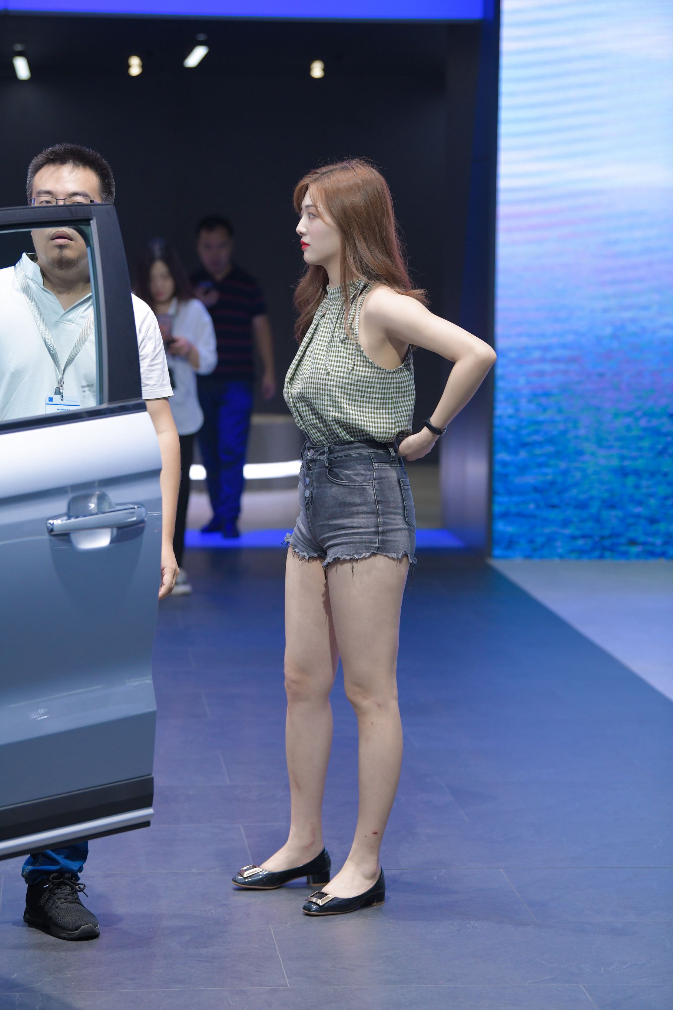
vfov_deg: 18.3
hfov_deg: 12.2
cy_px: 505
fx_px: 3140
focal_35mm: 112
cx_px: 336
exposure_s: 1/320
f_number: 4
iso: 800
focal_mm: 112
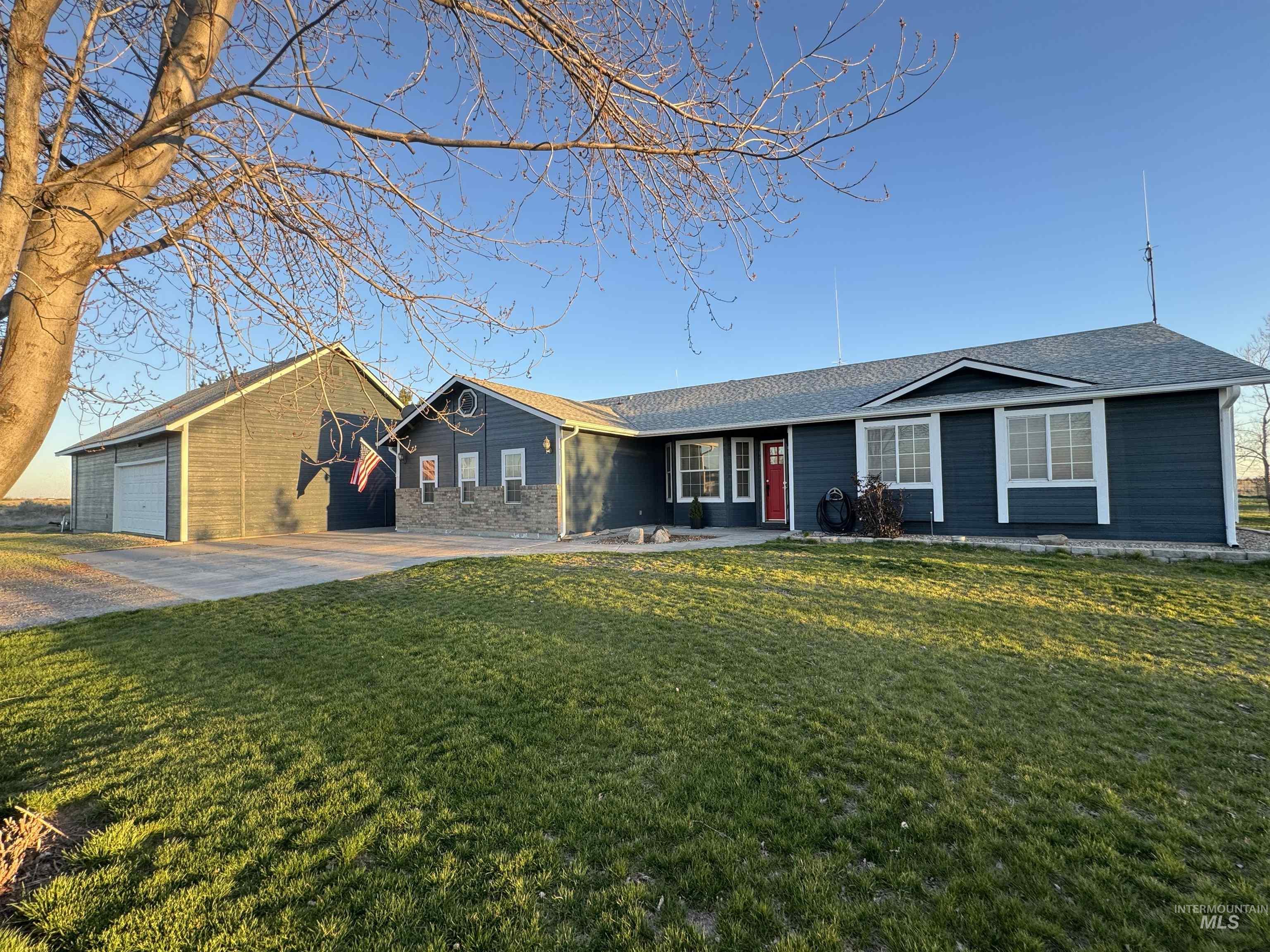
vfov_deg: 85.7
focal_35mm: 14
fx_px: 514
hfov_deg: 102.1
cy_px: 476
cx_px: 635
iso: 40
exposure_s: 1/130
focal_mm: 2.22
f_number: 2.2
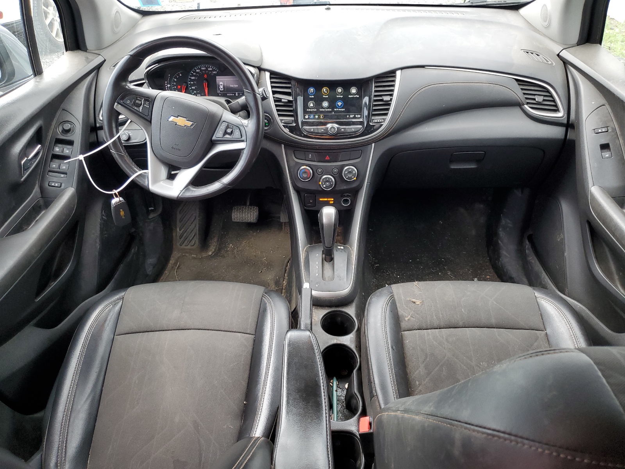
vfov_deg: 53.1
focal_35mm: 26
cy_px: 234
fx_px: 469
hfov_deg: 67.3
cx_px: 312
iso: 69
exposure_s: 1/120
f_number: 1.5
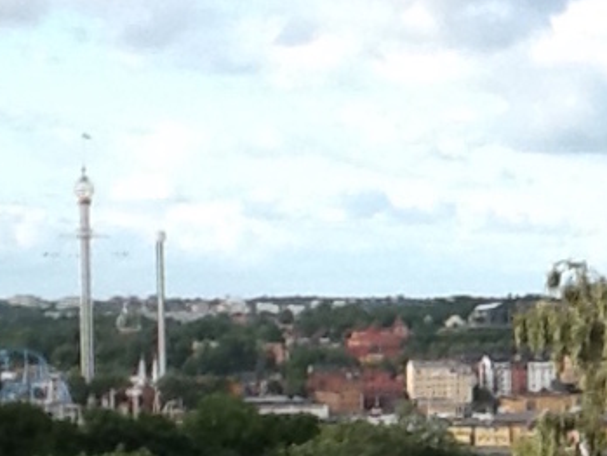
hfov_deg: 14.4
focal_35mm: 129
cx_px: 878
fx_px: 2263
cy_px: 418
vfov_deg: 11.4
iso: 40
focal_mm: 2.03
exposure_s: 1/546
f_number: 2.4
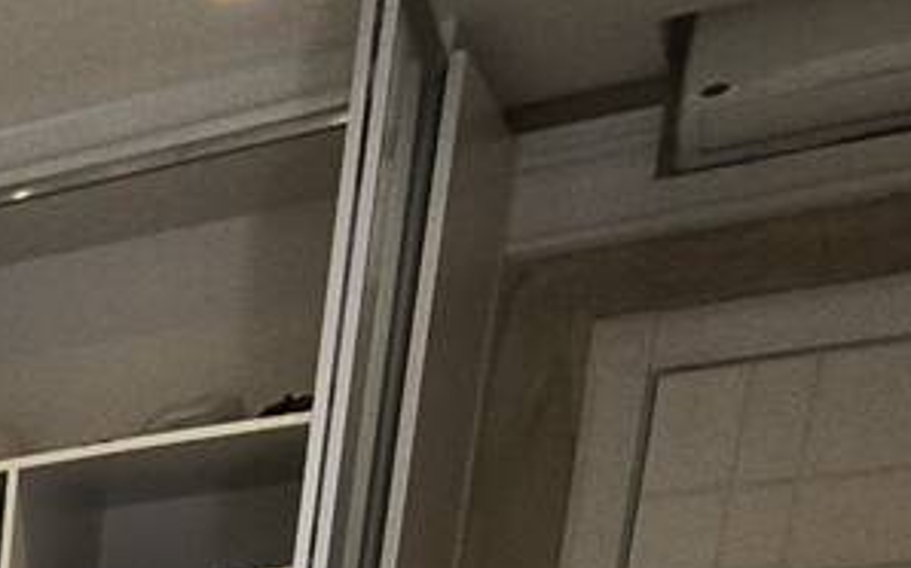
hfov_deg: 19.0
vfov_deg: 11.7
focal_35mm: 82
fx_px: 2035
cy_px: 1524
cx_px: -749
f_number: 2.2
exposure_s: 1/60
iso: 100
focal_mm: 1.65
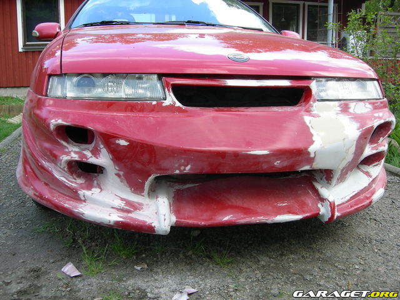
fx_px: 416
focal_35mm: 36
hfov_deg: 51.4
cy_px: 150
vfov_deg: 39.7
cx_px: 200
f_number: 3.8
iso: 64
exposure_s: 1/101
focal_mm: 7.5
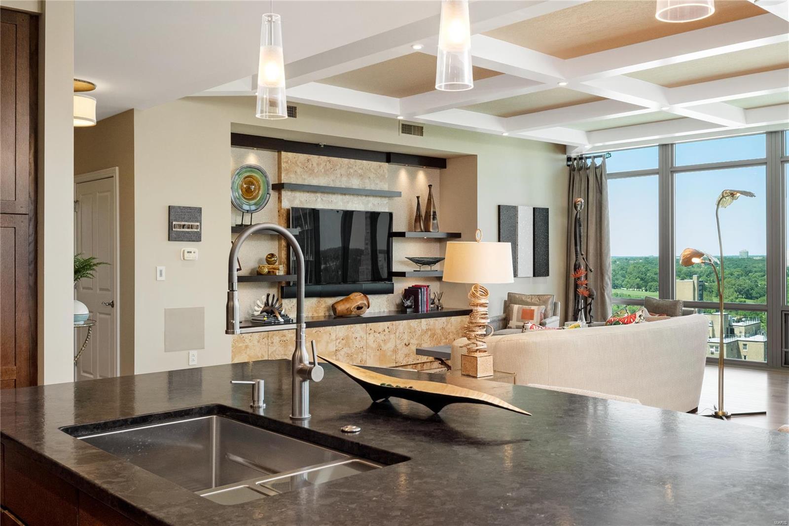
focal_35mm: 36
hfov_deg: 53.1
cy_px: 263
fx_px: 789
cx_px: 394
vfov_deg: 36.9
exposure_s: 1/8
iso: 400
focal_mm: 18
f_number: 8
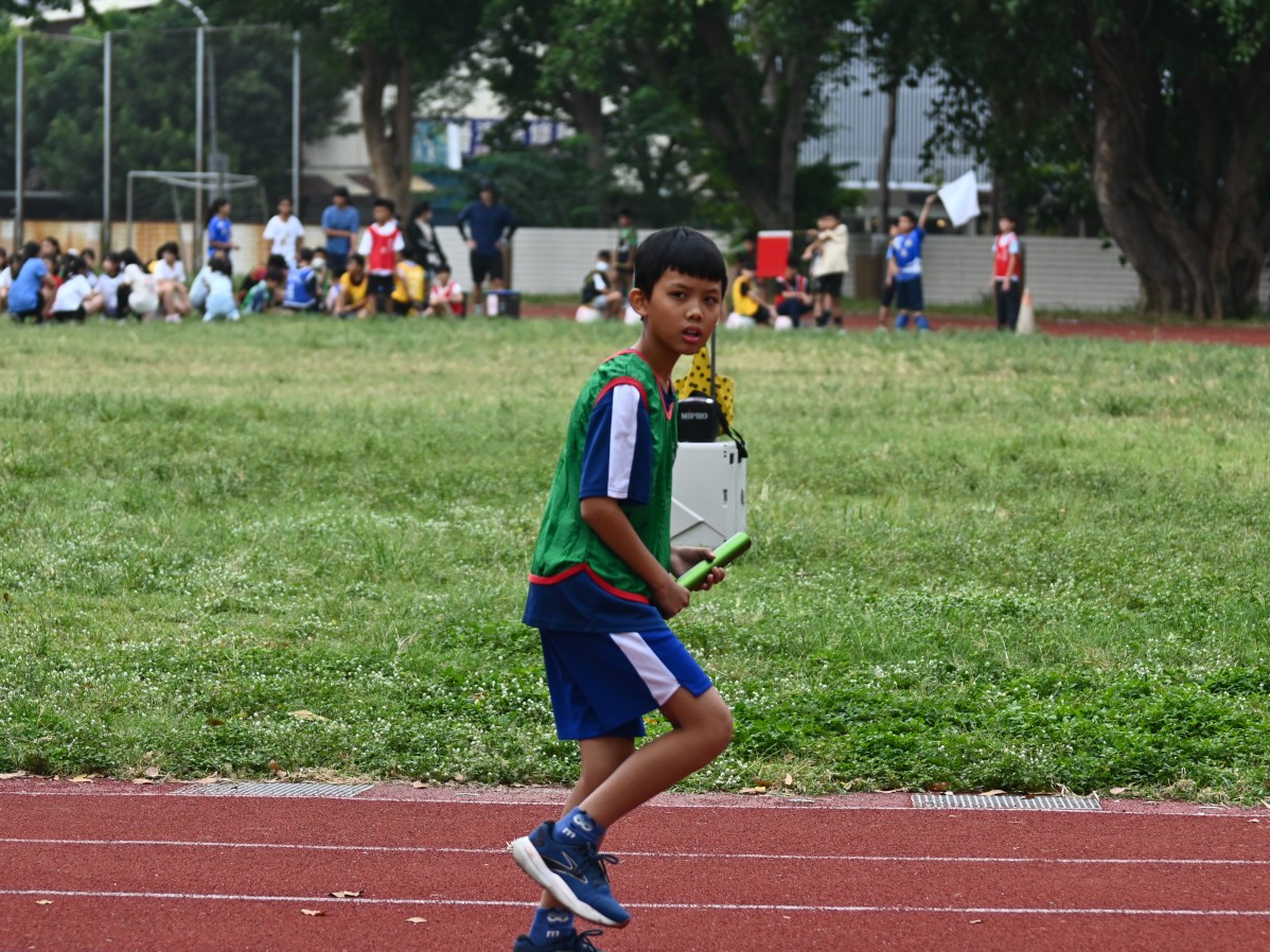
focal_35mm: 156
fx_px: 5706
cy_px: 475
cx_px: 615
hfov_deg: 12.7
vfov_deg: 9.5
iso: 500
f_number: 4.5
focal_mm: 95
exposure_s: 1/1000
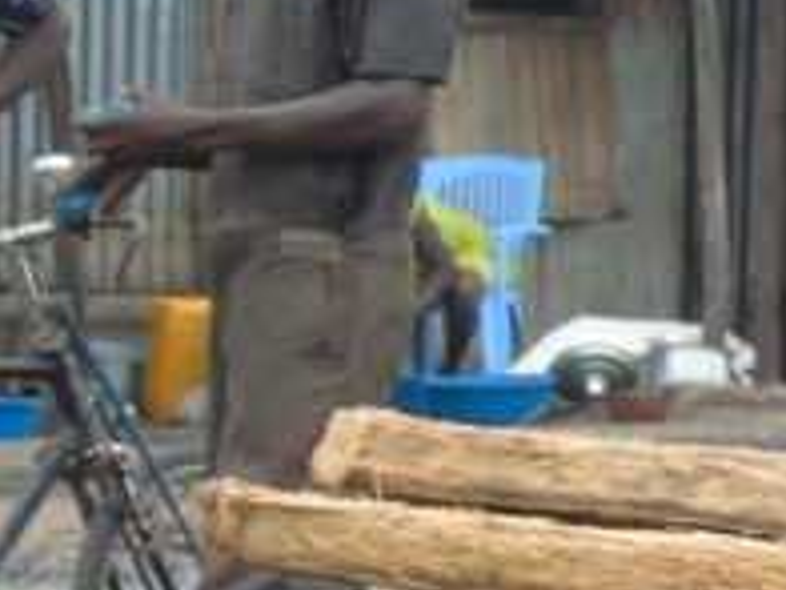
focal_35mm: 563
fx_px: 12784
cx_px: 1917
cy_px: 851
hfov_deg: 3.5
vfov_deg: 2.6
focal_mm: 19
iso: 80
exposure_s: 1/250
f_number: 4.4
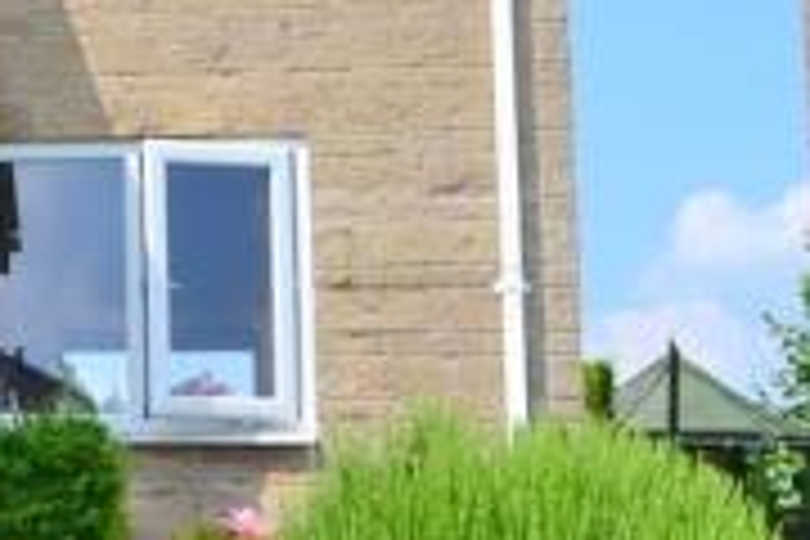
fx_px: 3195
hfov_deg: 13.0
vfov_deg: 9.6
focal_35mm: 142
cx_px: -659
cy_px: 83
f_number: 11
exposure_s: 1/500
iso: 360
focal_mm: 26
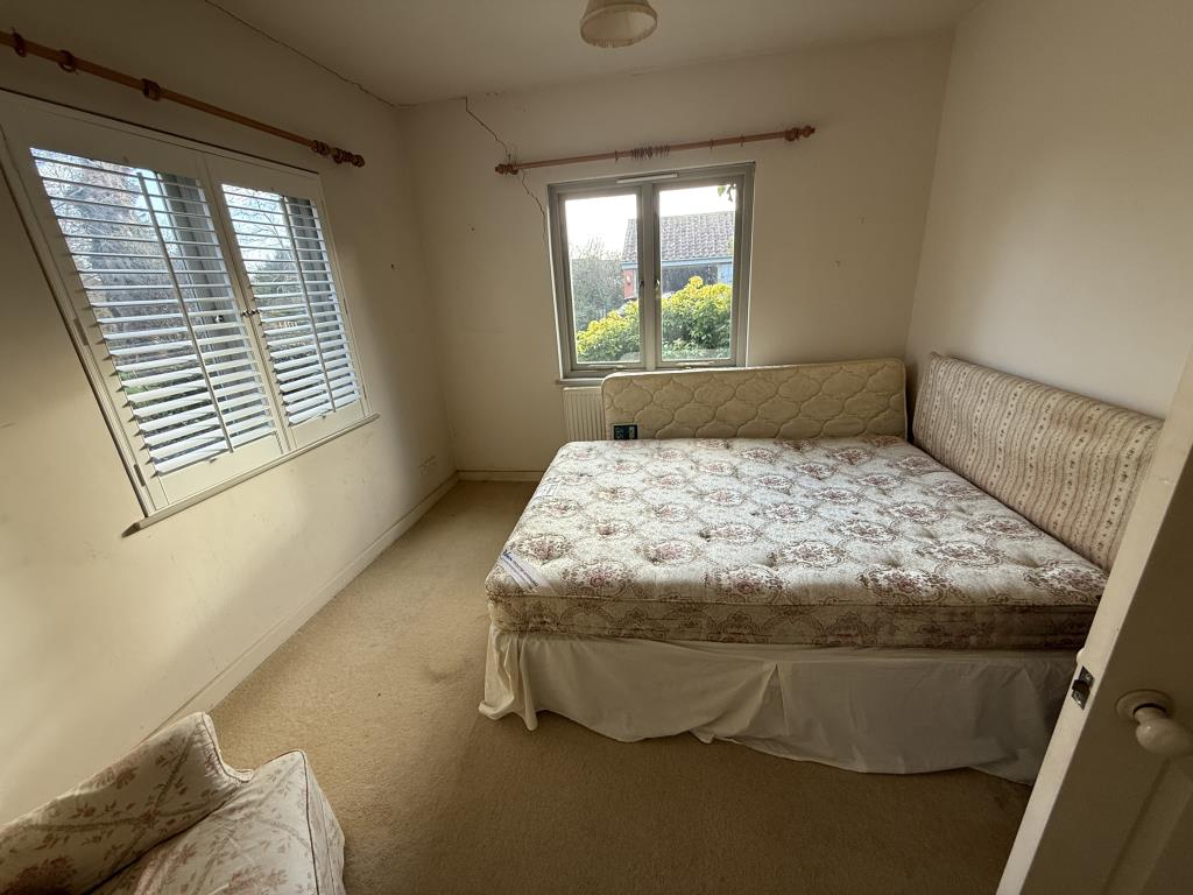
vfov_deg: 85.7
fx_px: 482
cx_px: 596
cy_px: 448
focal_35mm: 14
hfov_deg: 102.1
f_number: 2.2
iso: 100
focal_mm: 2.22
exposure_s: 1/99
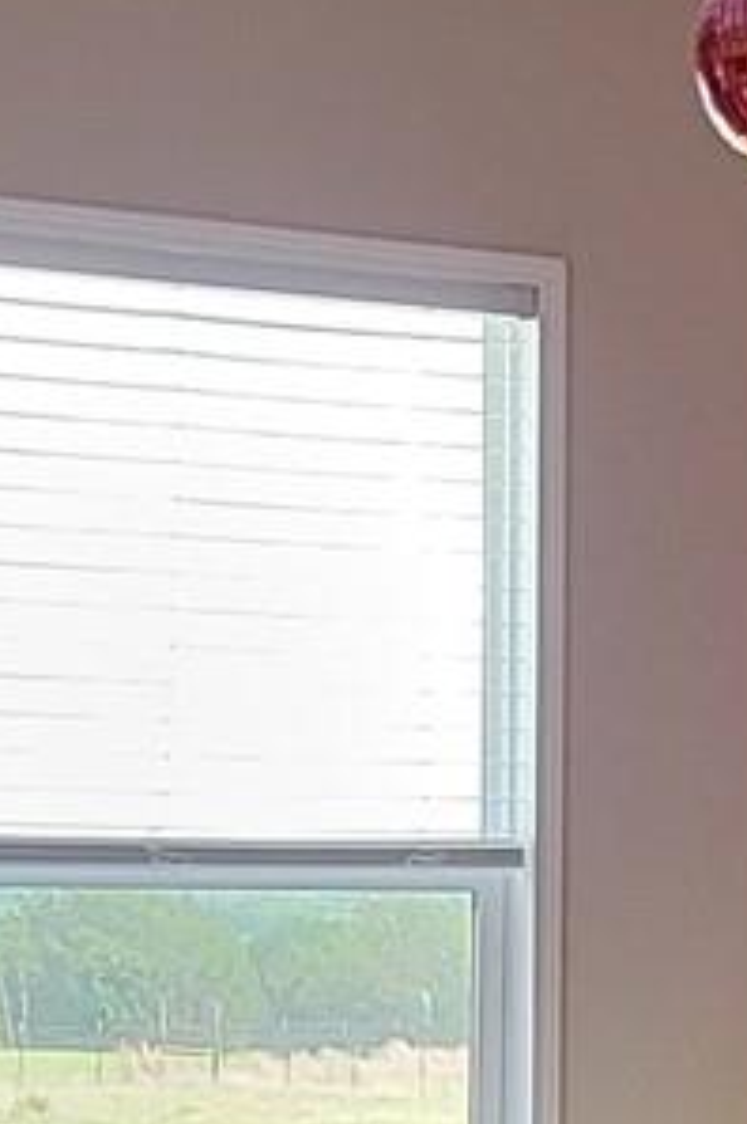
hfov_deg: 14.1
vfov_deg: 21.6
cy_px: 917
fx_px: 2901
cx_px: 985
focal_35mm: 93
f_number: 2.2
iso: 64
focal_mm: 2.2
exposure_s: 1/60
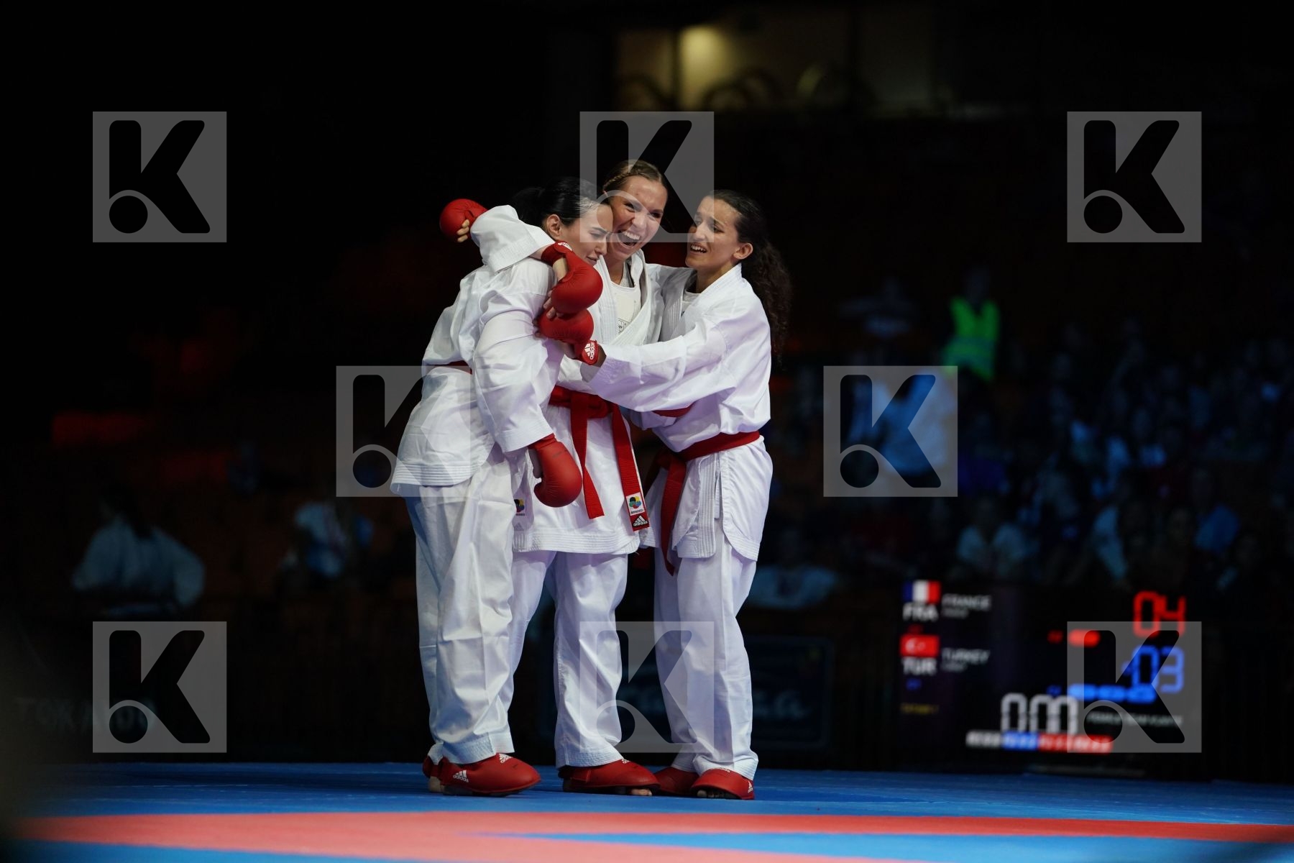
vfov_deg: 7.4
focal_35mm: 186
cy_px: 432
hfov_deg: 11.1
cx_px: 647
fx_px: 6685
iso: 2000
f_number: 2.8
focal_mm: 186
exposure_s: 1/1000
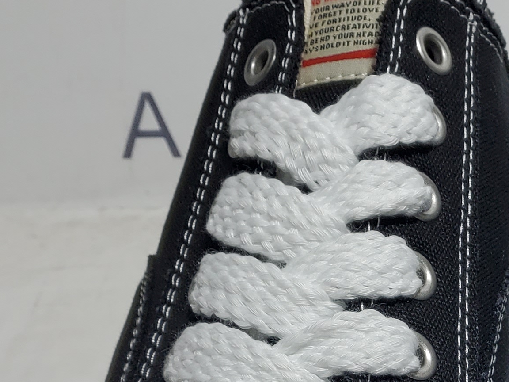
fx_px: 1338
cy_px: 438
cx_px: 614
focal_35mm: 91
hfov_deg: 20.2
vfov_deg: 15.7
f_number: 1.5
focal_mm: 4.3
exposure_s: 1/689
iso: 50
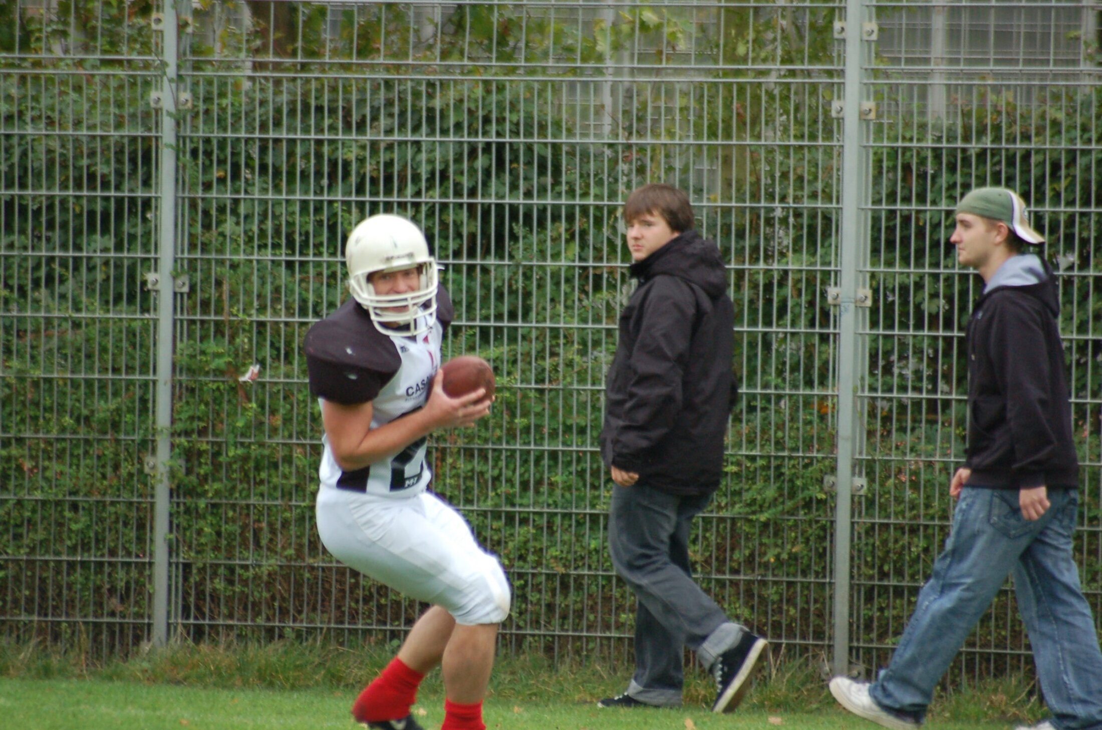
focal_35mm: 450
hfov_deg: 4.6
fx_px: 13749
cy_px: 365
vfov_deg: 3.0
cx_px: 551
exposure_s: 1/400
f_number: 5.6
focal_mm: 300
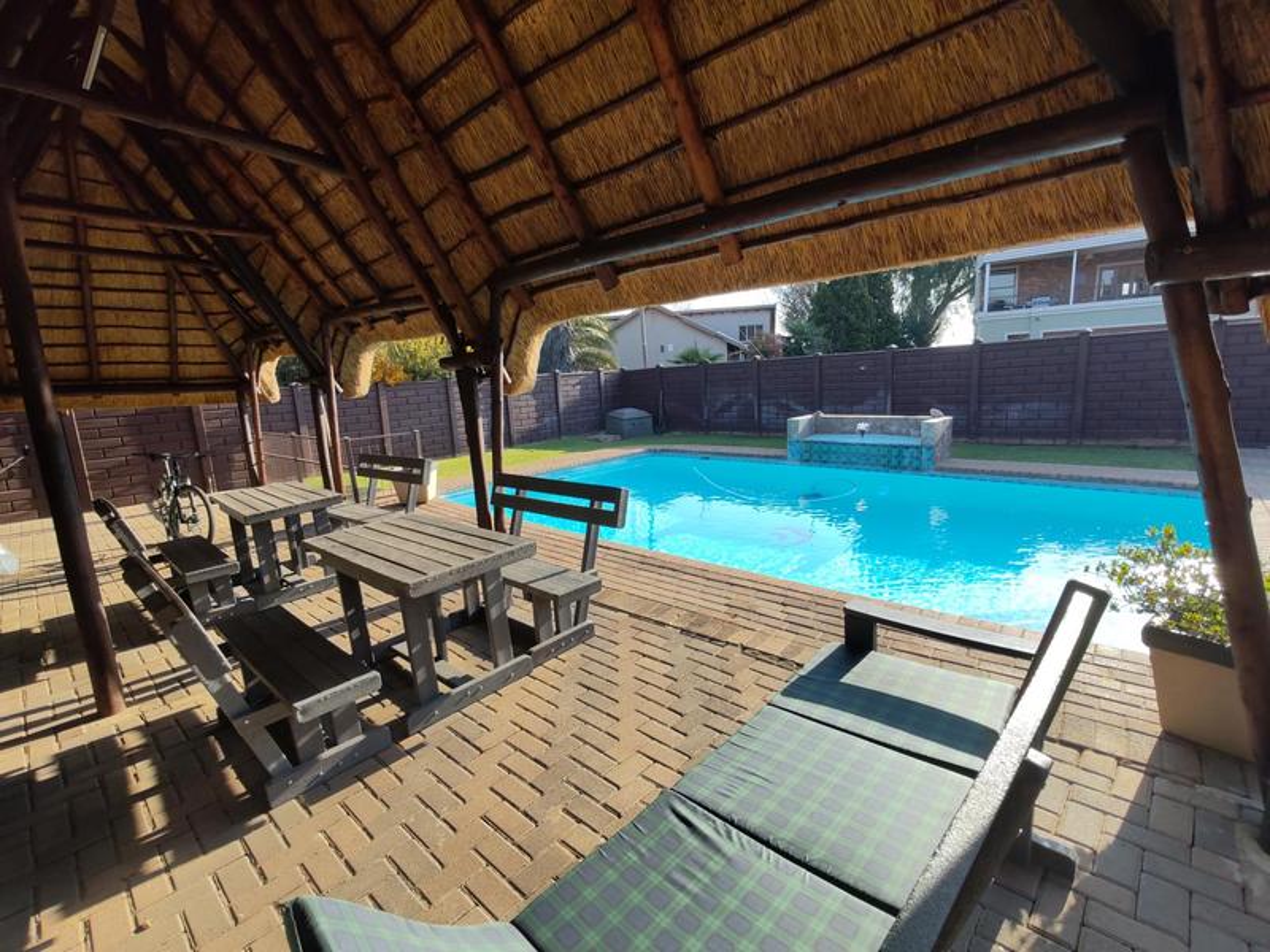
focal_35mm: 16
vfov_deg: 78.1
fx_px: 587
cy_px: 476
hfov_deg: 94.5
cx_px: 635
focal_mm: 1.96
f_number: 2.2
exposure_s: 1/330
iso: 50
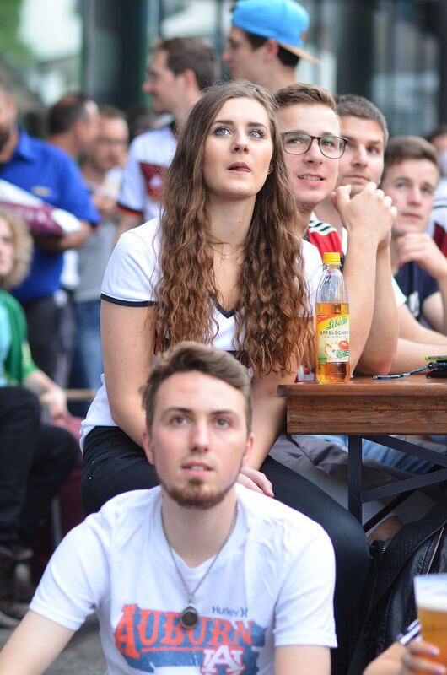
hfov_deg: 10.7
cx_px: 224
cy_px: 338
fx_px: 2385
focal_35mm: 128
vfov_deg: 16.1
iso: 400
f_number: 2.8
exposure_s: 1/320
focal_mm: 85
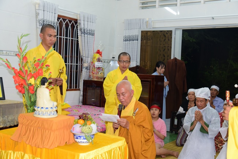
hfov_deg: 44.5
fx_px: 291
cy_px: 80
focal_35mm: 44
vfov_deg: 30.5
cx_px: 119
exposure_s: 1/50
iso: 1000
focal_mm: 44
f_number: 5
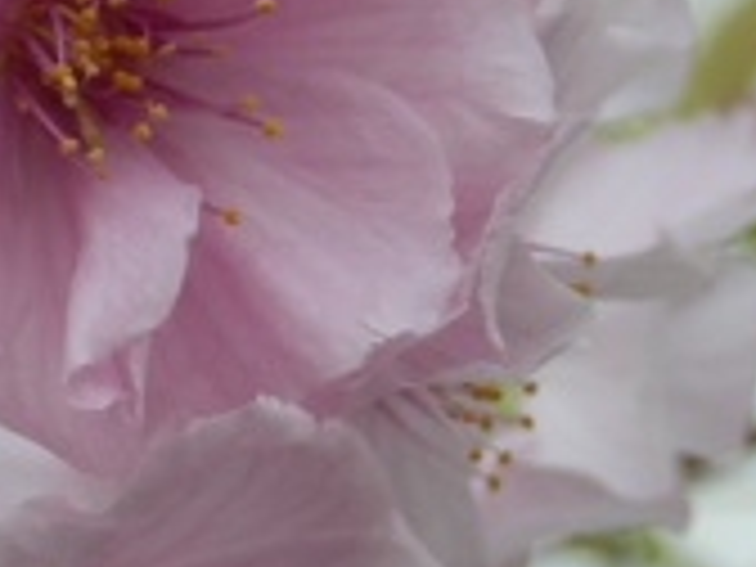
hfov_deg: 7.2
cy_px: 508
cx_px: -441
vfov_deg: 5.5
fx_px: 5853
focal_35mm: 268
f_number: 4.2
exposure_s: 1/100
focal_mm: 10.8
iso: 100
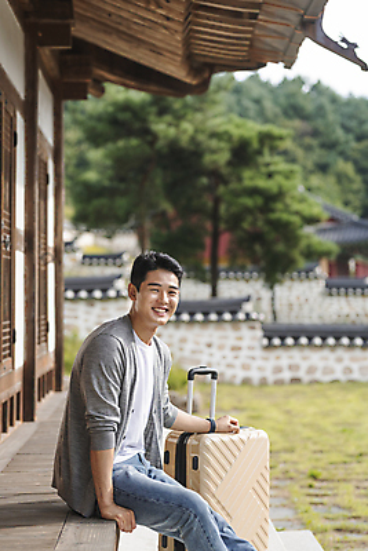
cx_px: 184
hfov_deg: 16.1
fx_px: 1302
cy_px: 276
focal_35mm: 85
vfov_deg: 23.9
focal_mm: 85
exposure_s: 1/640
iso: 125
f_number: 2.8
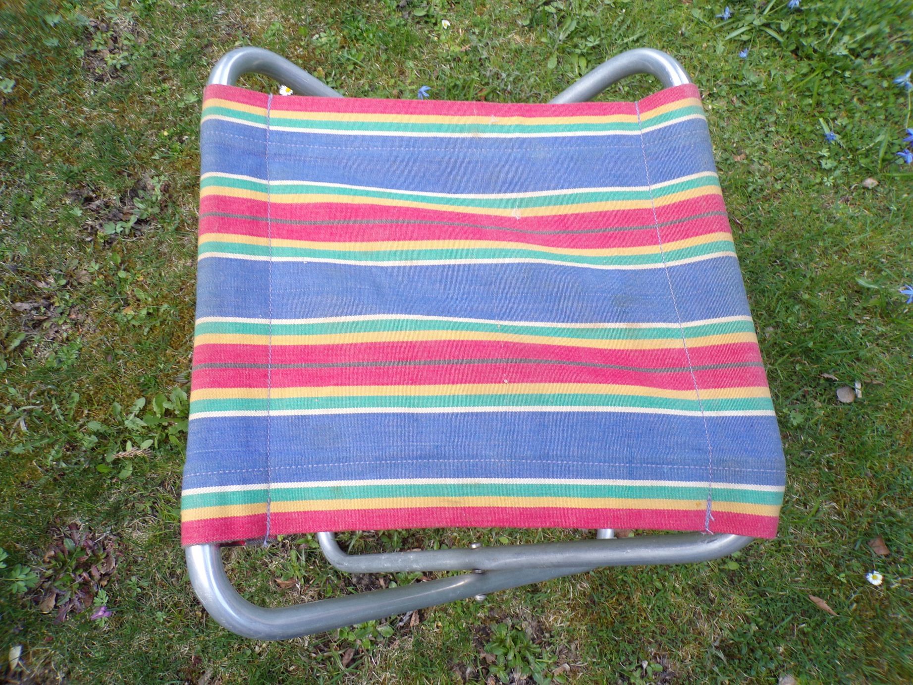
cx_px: 456
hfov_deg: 71.6
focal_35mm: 24
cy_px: 342
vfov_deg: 56.8
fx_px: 633
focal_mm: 4.3
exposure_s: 1/70
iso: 80
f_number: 4.4
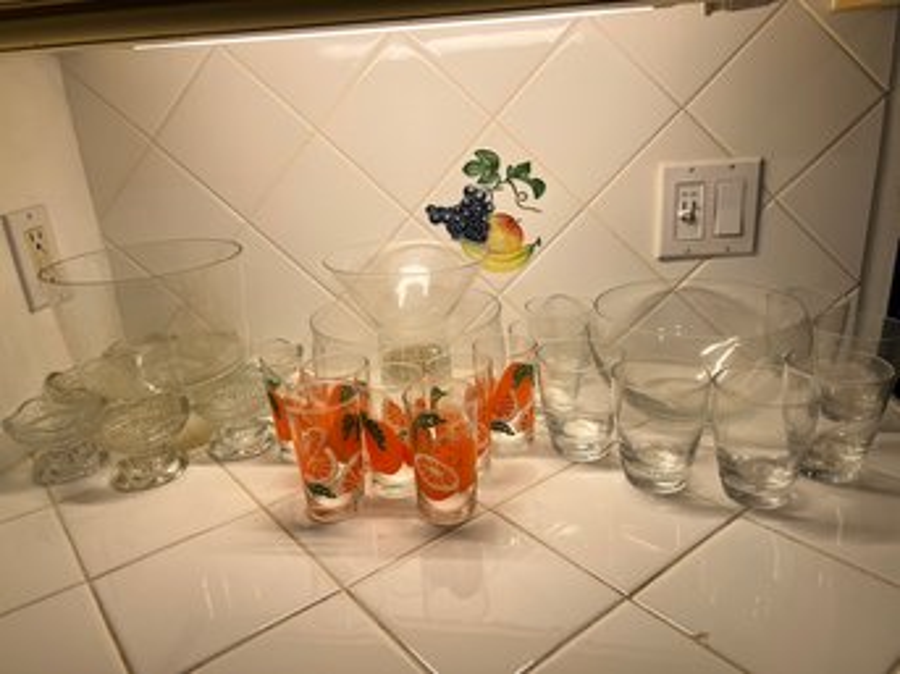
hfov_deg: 67.3
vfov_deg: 53.0
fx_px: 676
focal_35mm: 26
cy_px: 337
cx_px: 450
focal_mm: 5.7
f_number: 1.5
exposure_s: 1/136
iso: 32
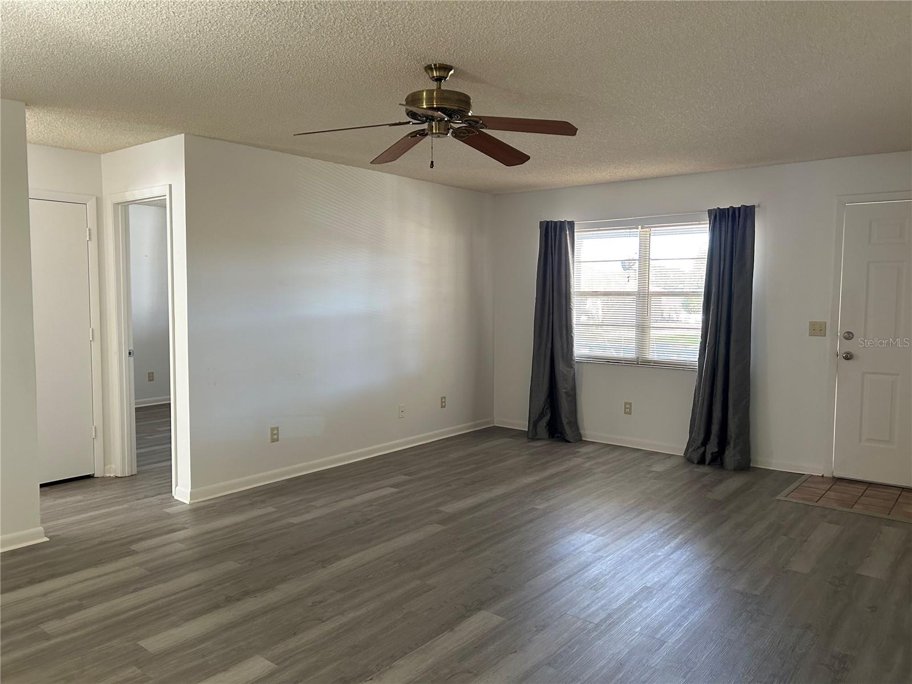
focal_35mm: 26
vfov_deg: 53.1
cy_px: 342
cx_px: 456
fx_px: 685
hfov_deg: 67.3
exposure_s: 1/60
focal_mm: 5.7
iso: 160
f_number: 1.5
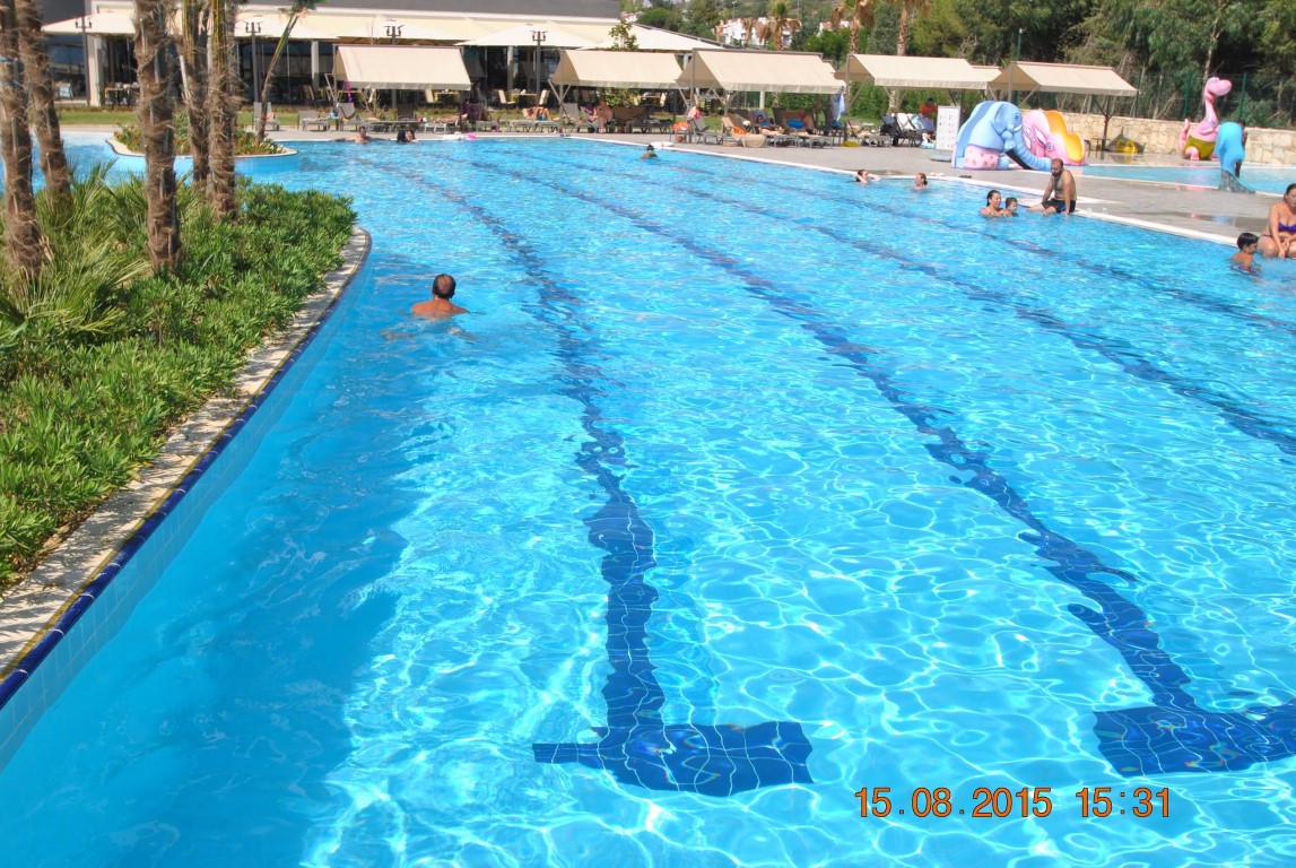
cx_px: 648
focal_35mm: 36
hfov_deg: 53.1
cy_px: 434
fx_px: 1298
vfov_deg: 37.0
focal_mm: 24
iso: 100
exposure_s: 1/250
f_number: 8
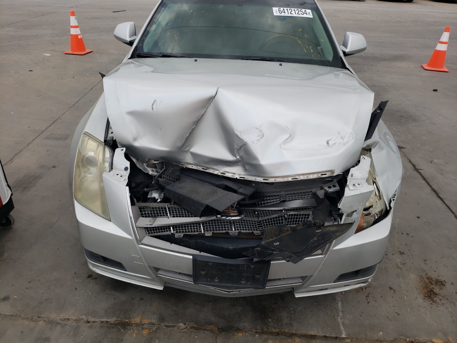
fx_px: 343
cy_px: 172
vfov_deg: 53.1
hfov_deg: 67.3
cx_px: 228
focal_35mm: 26
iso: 50
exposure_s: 1/5000
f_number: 1.5
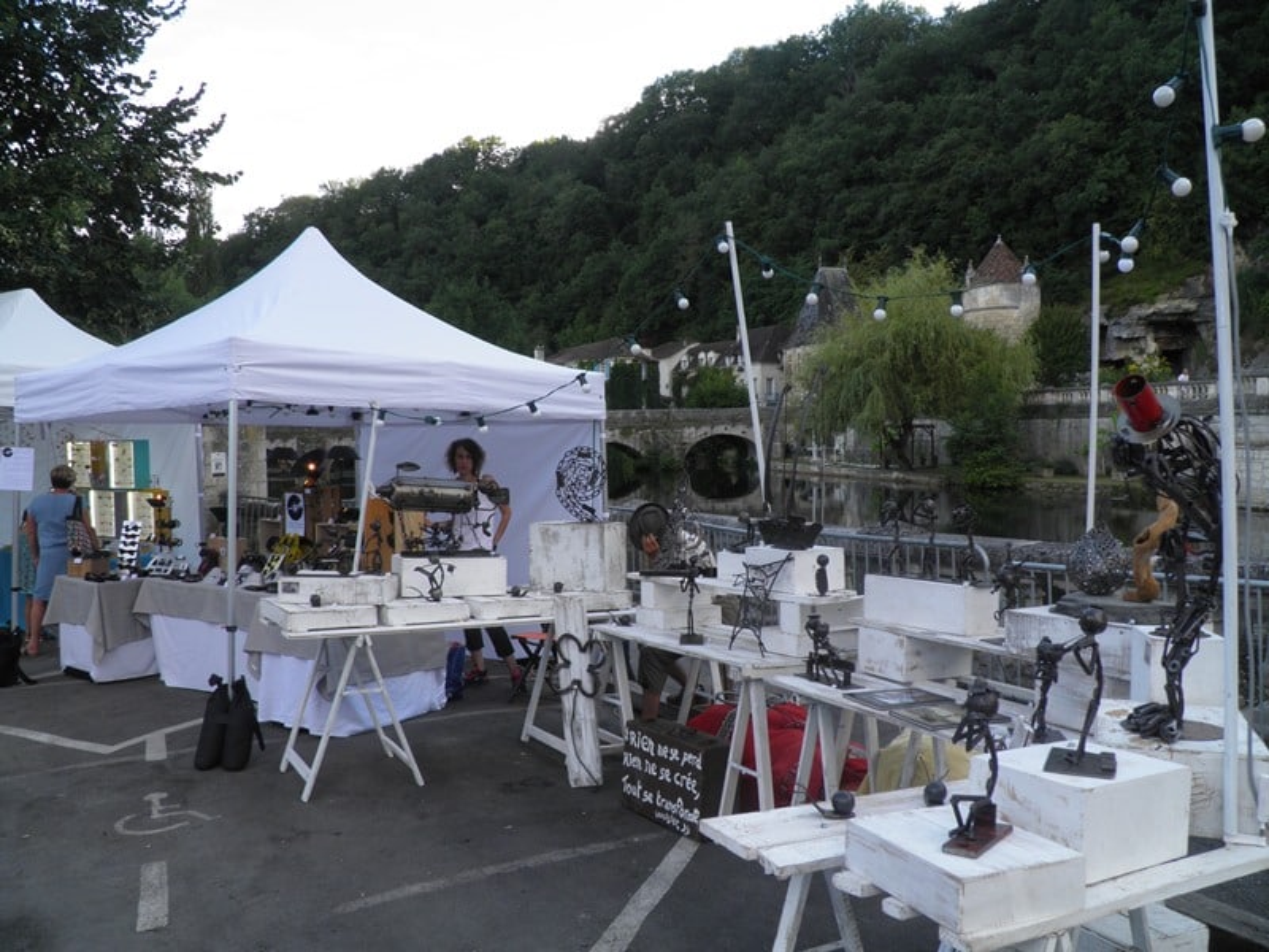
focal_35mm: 28
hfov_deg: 63.4
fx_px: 1026
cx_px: 634
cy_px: 476
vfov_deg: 49.7
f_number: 5
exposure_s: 1/60
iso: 50
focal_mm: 4.9
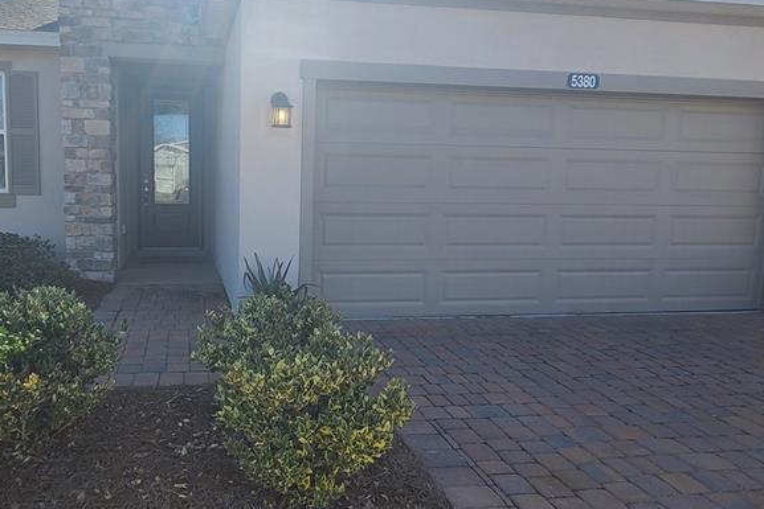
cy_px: 235
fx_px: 509
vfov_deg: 53.1
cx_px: 266
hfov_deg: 71.9
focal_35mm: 24
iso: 64
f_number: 2.2
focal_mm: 2.2
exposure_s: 1/1078
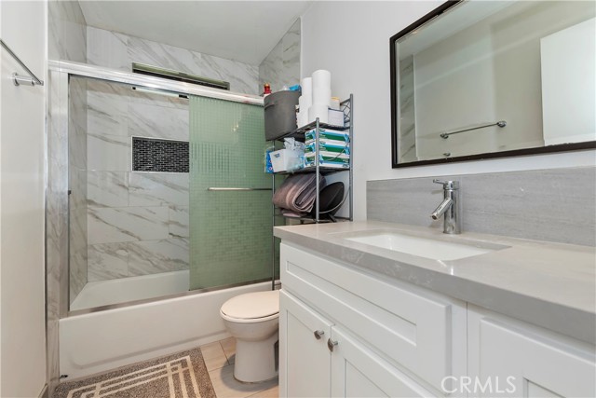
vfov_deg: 77.4
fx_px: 248
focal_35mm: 15
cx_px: 298
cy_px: 199
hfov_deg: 100.4
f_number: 8
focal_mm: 10
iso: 400
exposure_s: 1/30
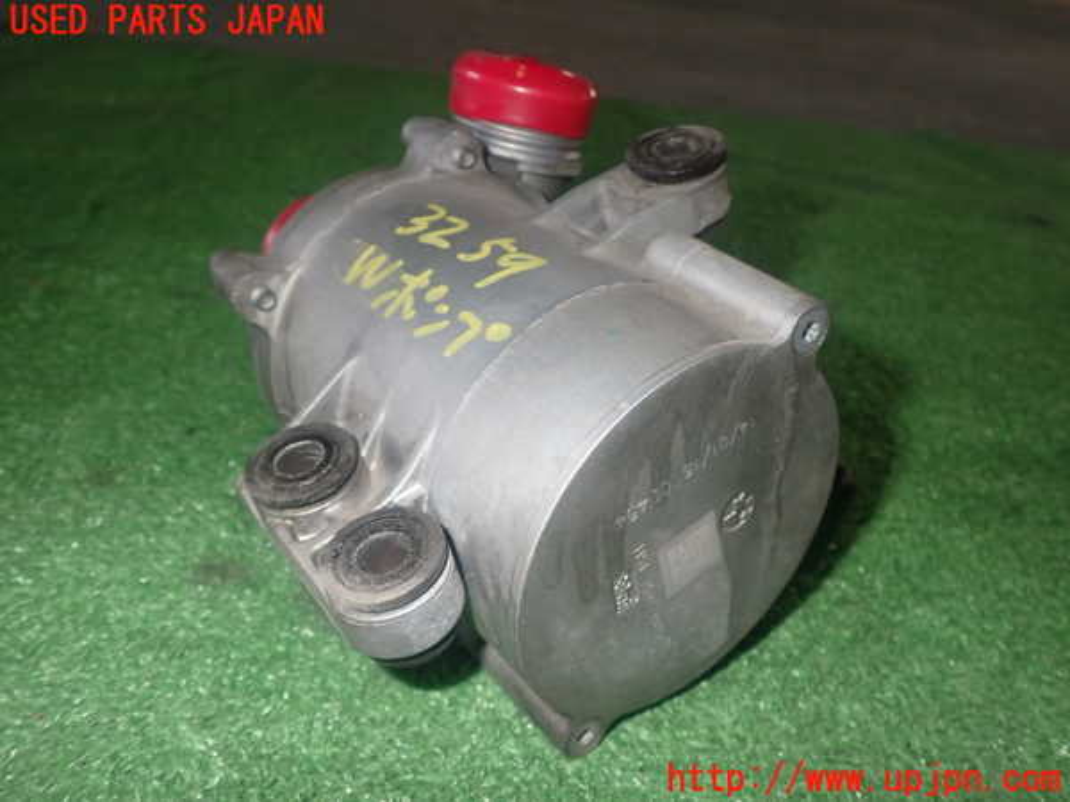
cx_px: 535
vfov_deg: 44.2
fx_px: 989
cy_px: 401
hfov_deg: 56.8
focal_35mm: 32
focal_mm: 5.79
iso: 320
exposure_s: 1/30
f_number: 7.1
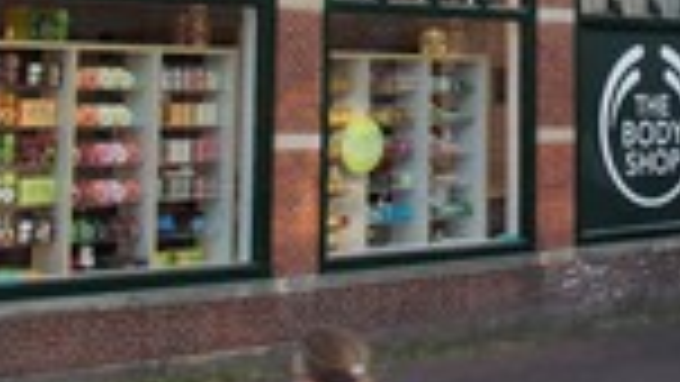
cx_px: 599
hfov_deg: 24.1
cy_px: -249
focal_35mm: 86
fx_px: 1551
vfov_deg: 13.0
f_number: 5.6
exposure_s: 1/60
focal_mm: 18
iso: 100
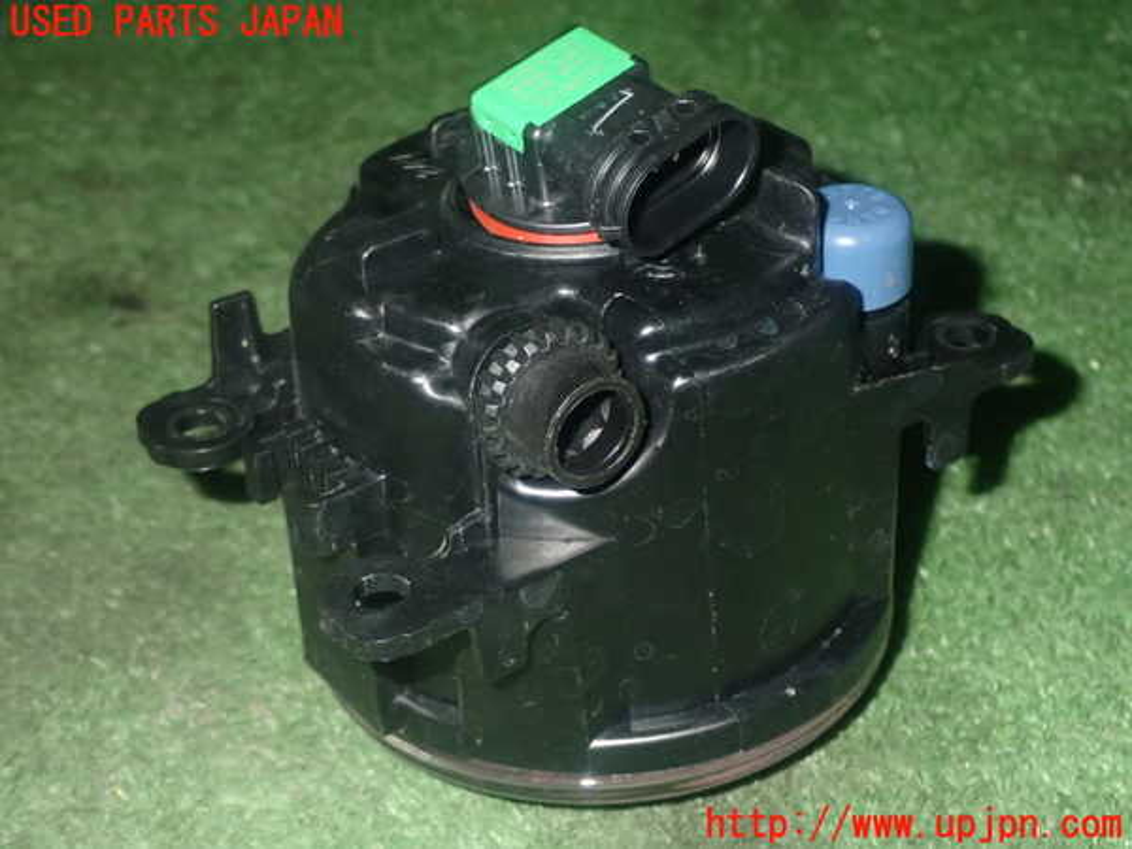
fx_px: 2028
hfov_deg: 31.2
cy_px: 424
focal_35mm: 62
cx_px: 566
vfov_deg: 23.7
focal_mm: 11.09
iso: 800
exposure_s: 1/60
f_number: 10
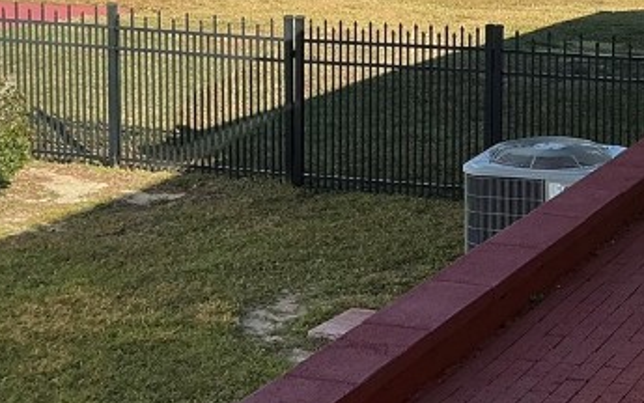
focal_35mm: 88
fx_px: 1545
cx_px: 573
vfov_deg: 14.6
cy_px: -15
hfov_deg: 23.0
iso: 25
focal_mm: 3
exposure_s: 1/1195
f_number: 1.8
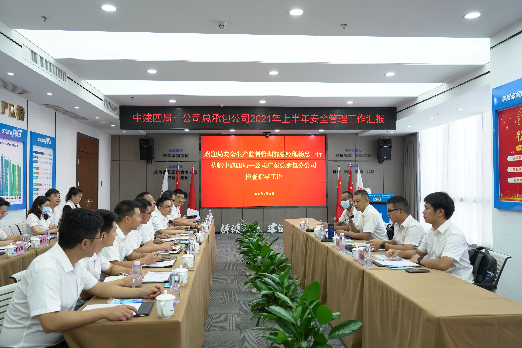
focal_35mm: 29
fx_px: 420
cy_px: 174
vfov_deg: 45.0
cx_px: 261
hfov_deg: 63.7
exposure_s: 1/50
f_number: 5.6
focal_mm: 29
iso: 500
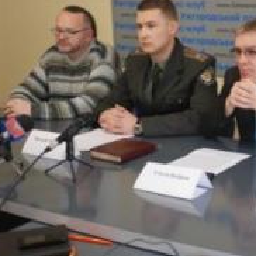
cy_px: 110
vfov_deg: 25.7
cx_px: 220
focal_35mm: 67
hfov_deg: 25.1
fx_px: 561
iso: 200
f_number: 1.7
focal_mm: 20
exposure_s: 1/60
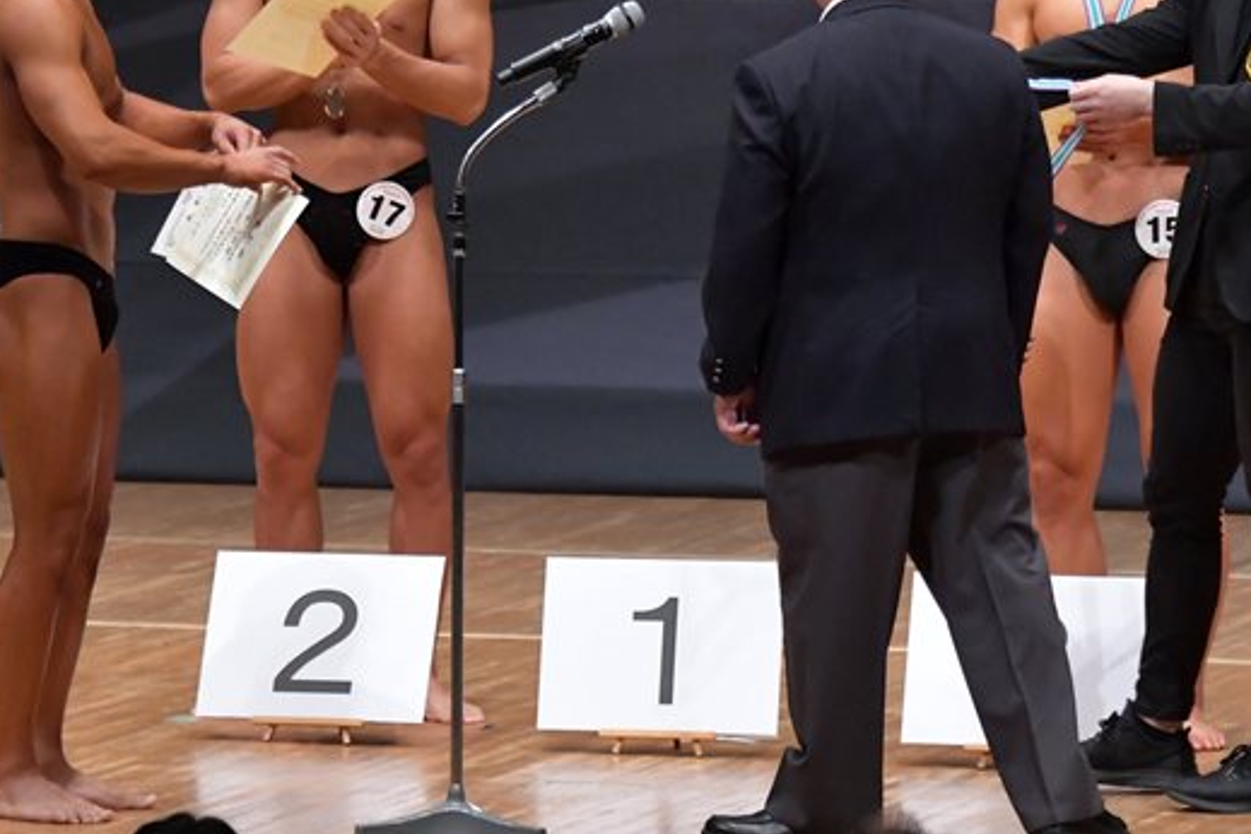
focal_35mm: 403
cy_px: 304
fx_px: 14003
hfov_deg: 5.1
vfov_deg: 3.4
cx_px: 531
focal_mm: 180
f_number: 5.6
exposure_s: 1/400
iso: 6400
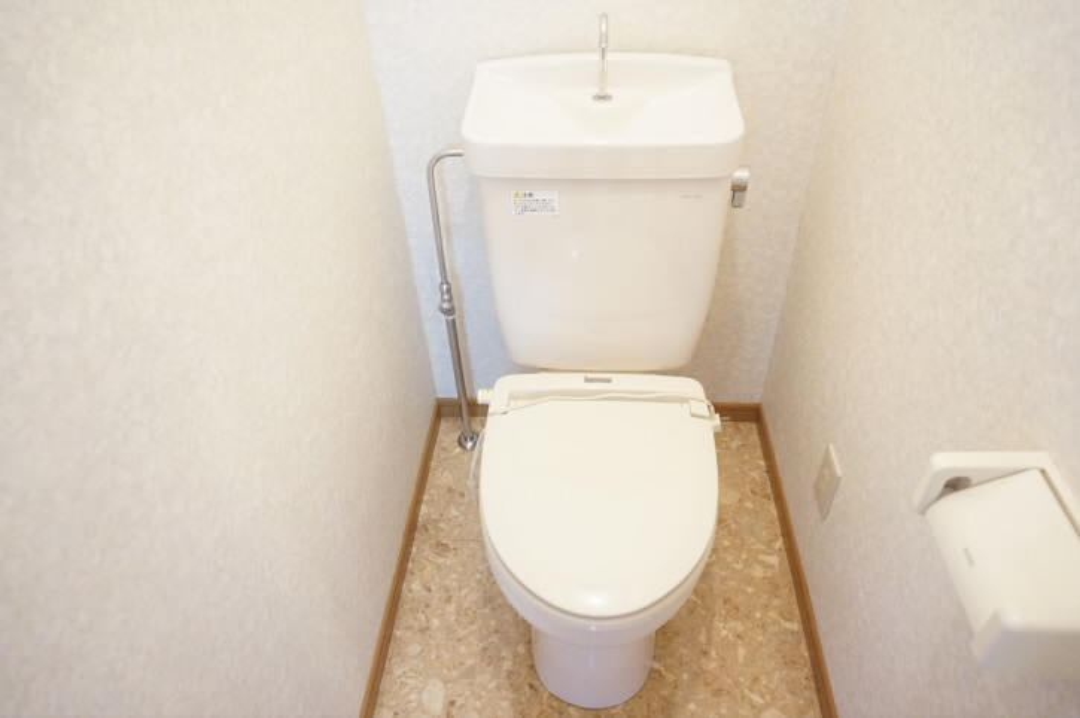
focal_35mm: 24
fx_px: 719
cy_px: 359
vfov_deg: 53.0
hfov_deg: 73.8
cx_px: 540
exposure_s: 1/60
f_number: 3.5
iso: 3200
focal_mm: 16
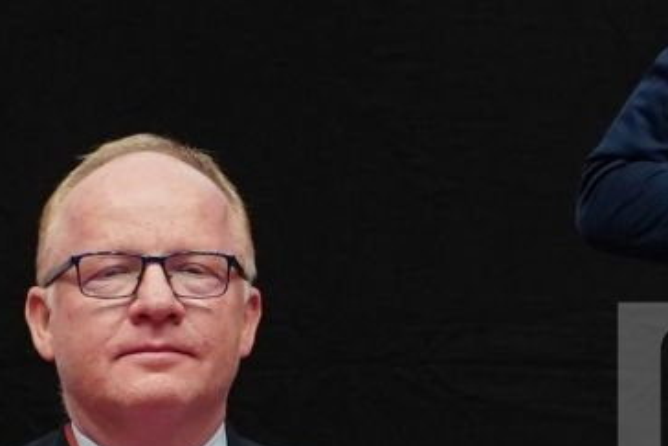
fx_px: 9634
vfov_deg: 2.7
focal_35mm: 519
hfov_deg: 3.9
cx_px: 1411
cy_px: 470
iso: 1250
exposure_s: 1/320
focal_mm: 70
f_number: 2.8
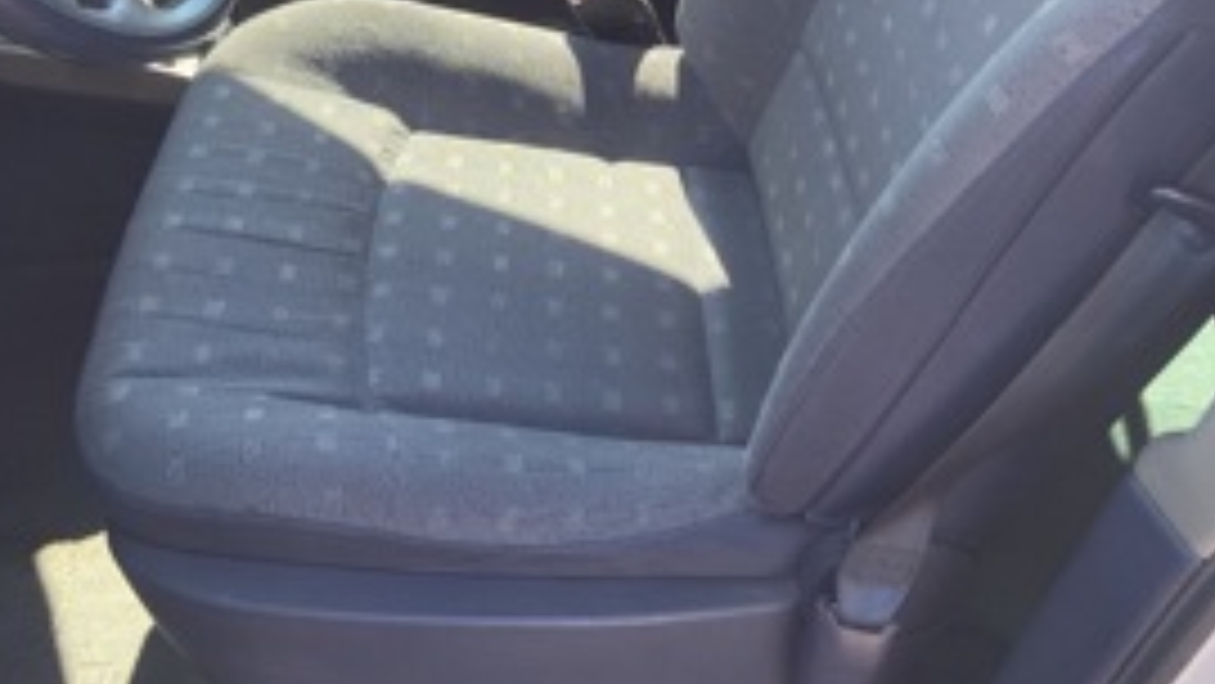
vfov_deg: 27.2
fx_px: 1353
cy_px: 50
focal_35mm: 42
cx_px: 616
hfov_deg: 48.3
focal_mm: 4.25
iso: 32
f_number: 1.8
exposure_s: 1/206
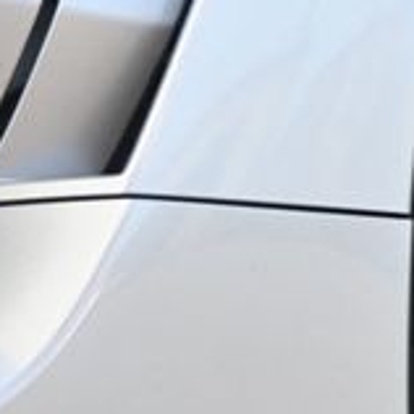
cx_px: 728
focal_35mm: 127
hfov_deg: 12.6
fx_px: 1713
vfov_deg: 13.8
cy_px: 265
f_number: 4.5
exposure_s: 1/250
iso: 200
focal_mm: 24.5
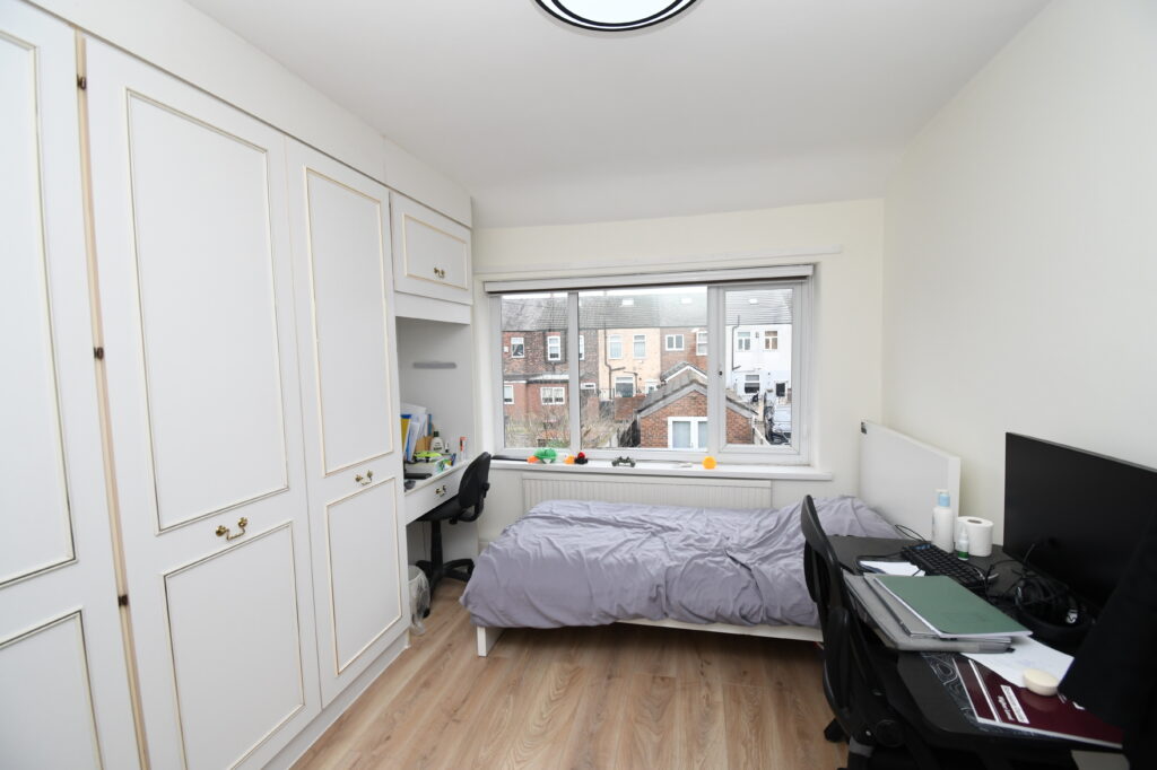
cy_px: 385
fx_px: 482
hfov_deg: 100.4
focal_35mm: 15
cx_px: 578
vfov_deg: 77.3
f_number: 6.3
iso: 560
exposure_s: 1/160
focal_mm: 10
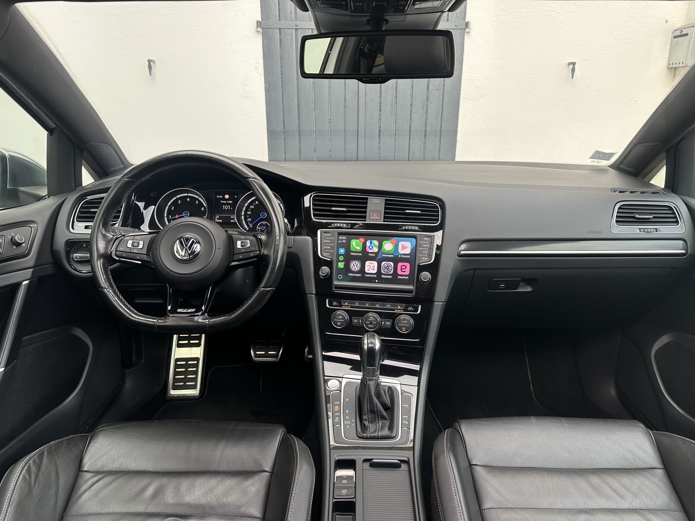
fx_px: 482
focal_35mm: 24
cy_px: 260
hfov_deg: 71.6
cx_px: 348
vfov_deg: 56.8
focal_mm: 6.86
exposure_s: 1/153
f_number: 1.78
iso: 80
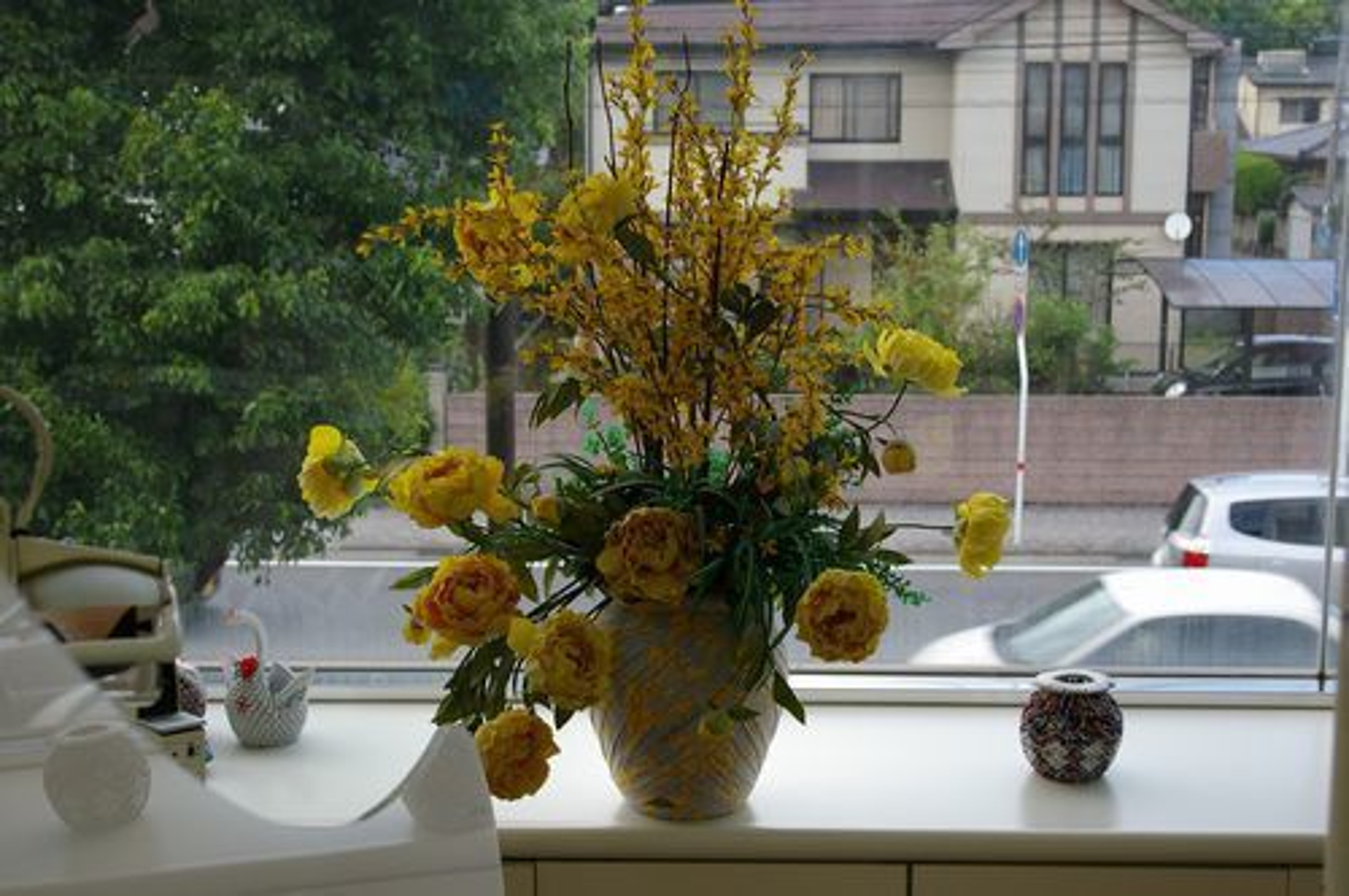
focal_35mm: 52
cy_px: 448
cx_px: 674
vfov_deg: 25.7
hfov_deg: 37.9
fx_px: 1965
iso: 200
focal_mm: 35
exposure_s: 1/90
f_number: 5.6
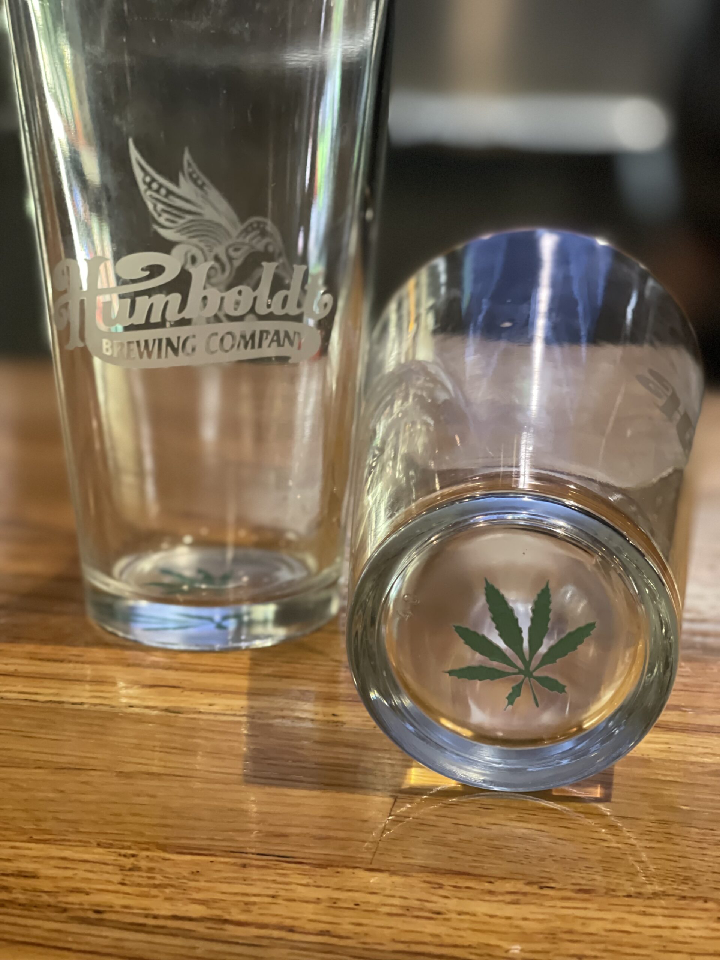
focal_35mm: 64
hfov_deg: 22.9
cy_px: 480
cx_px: 360
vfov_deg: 30.3
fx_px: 1775
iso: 400
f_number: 2.2
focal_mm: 7.5
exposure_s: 1/15
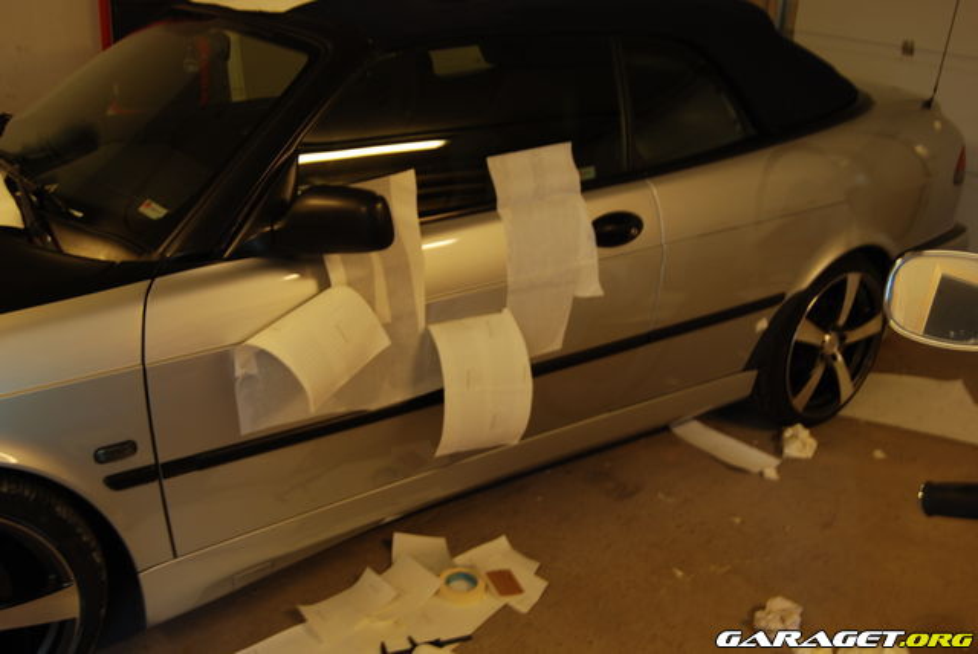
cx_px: 489
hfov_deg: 55.1
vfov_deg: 38.4
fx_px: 938
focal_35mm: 34
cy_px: 327
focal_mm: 23
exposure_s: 1/8
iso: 100
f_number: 4.5
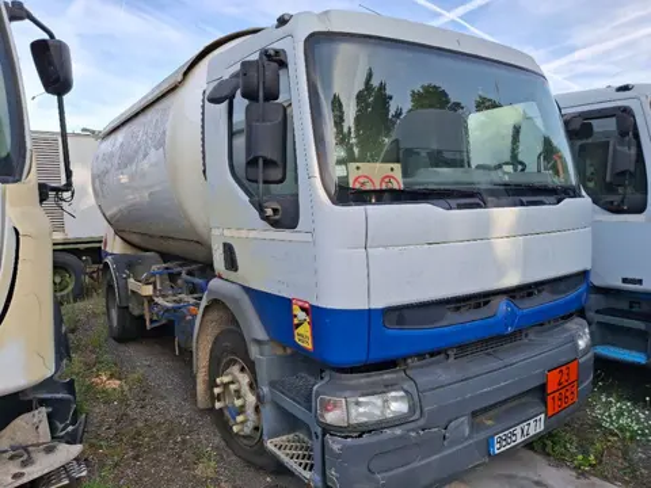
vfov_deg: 54.9
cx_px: 326
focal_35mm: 25
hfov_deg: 69.4
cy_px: 244
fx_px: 470
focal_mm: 4.69
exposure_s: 1/948
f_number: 1.8
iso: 32
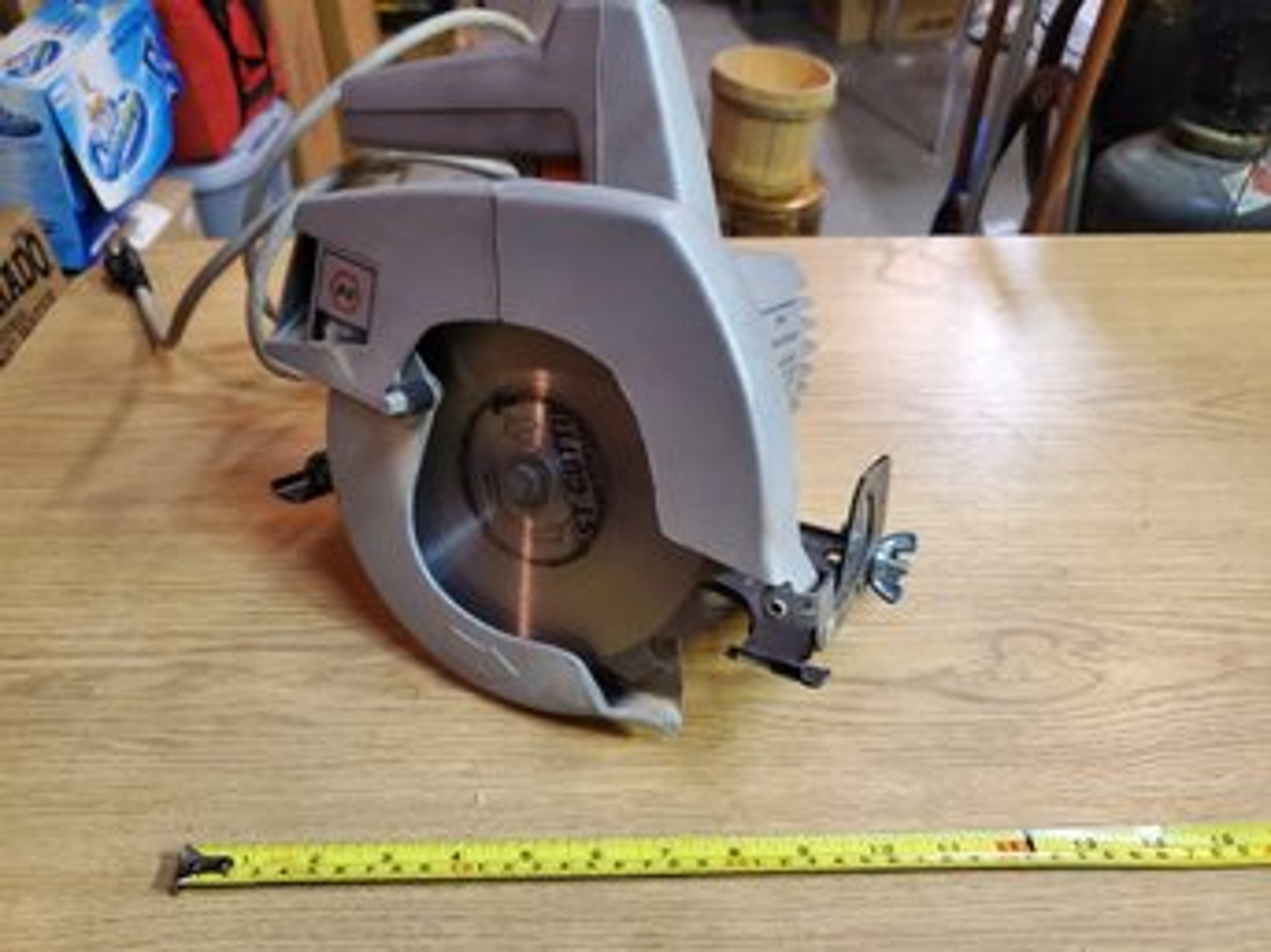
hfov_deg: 67.3
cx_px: 636
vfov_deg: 53.0
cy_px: 476
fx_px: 954
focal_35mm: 26
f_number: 1.5
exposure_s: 1/40
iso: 250
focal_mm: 4.3
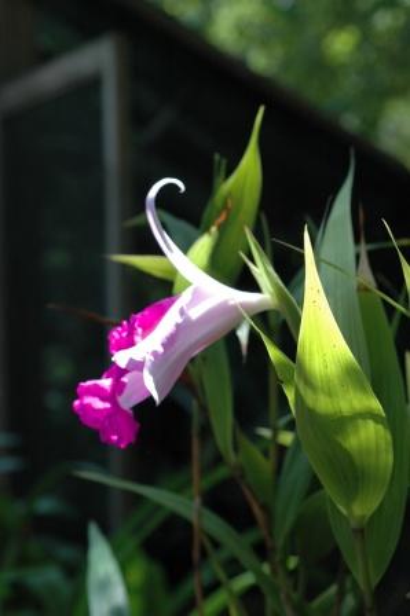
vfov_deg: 22.6
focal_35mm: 90
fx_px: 1540
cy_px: 308
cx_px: 205
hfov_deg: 15.2
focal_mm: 60
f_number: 8
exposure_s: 1/250
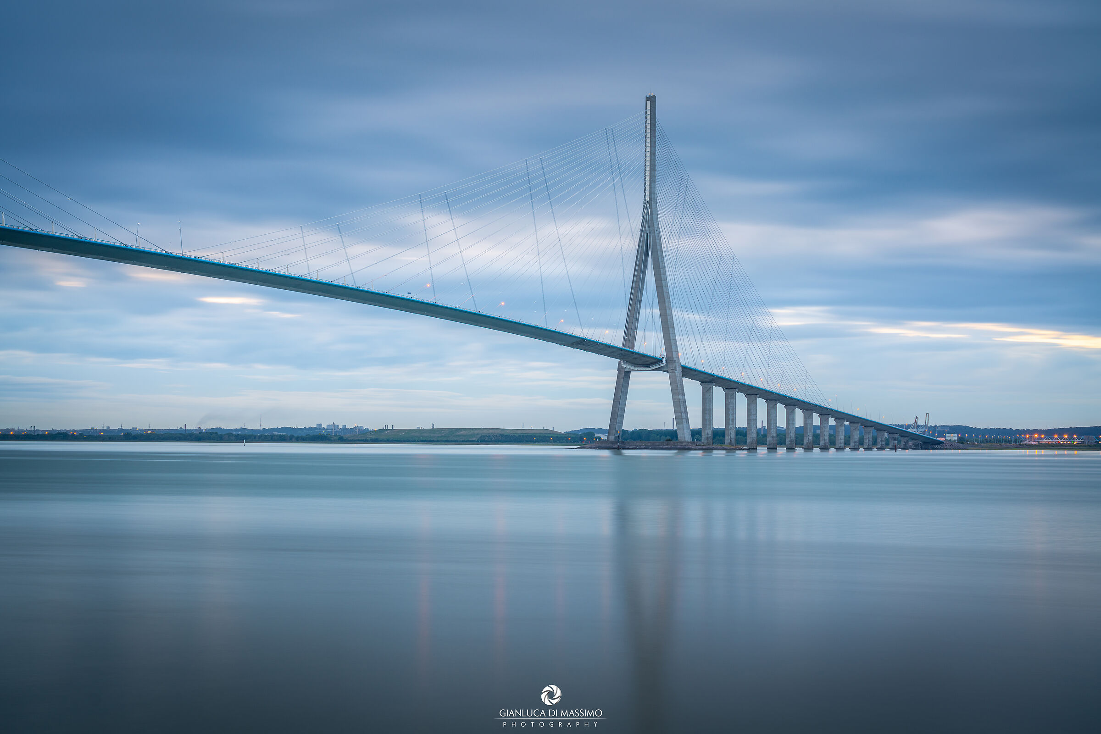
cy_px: 367
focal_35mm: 49
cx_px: 550
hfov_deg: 40.3
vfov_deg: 27.5
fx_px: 1499
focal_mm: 49
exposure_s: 30
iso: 100
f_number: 7.1
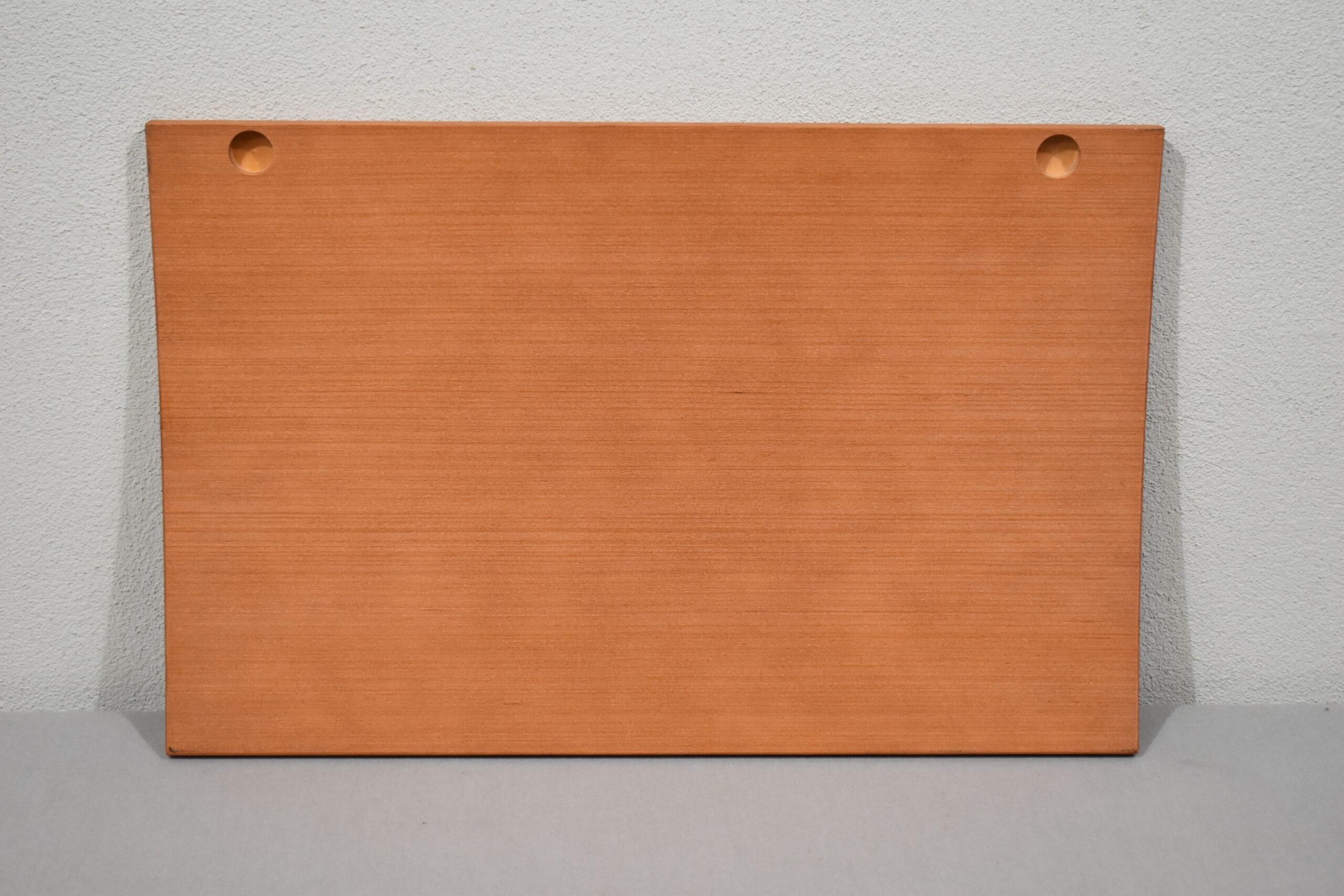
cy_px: 448
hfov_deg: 33.4
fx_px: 2240
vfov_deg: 22.6
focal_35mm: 60
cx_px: 672
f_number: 4.8
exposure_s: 1/200
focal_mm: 40
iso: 800
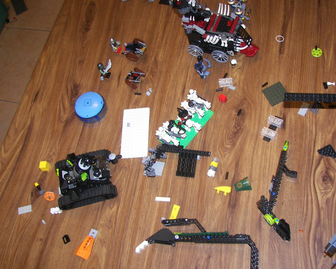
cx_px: 190
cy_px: 131
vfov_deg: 33.4
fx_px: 447
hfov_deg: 41.1
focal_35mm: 45
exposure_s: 1/30
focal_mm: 6
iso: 100
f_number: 2.8
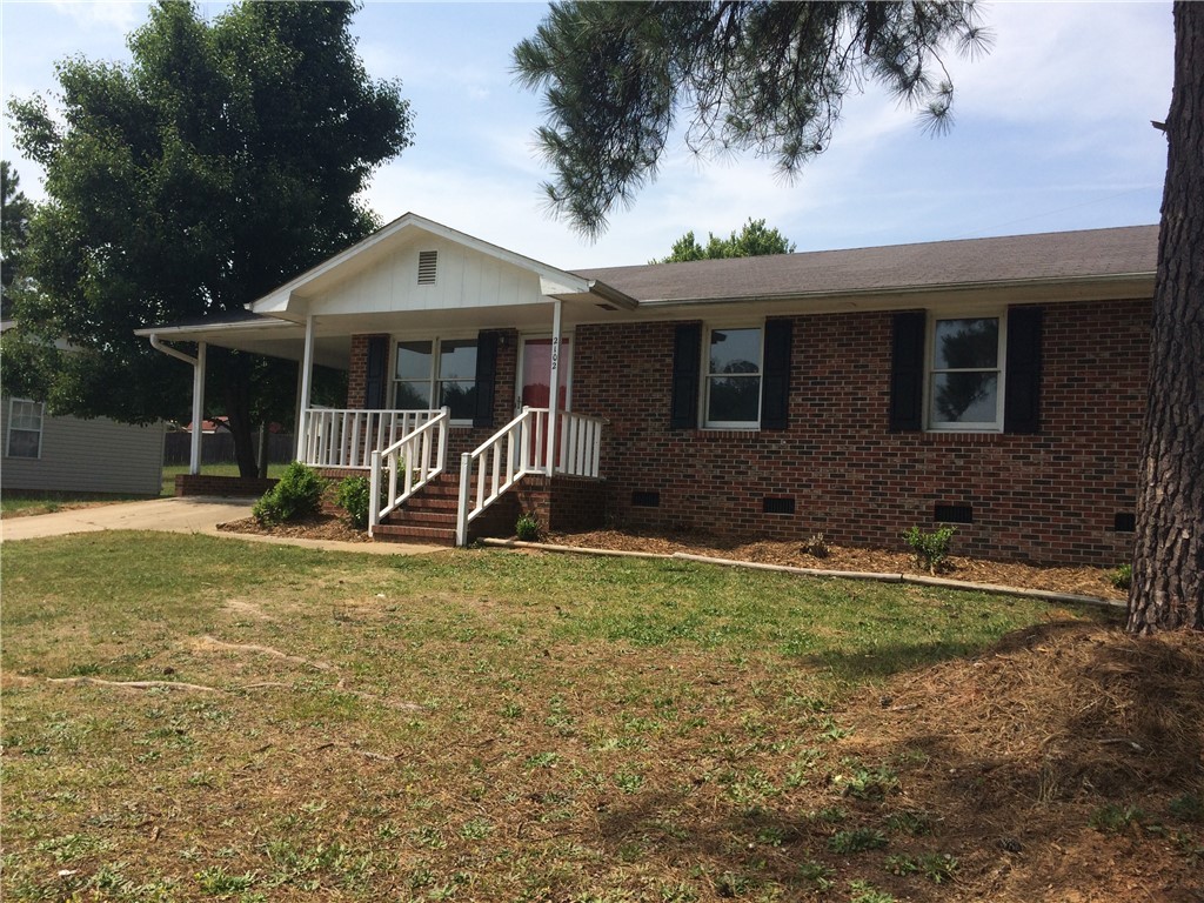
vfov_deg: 48.2
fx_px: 1009
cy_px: 452
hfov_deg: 61.7
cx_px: 602
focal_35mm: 29
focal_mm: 4.15
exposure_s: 1/2283
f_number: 2.2
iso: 32
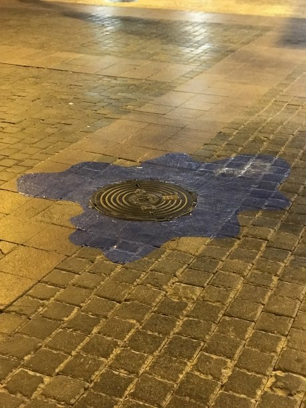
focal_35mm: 57
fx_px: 672
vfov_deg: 33.8
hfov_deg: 25.7
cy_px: 204
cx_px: 153
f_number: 2.8
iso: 1000
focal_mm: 6.6
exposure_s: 1/50
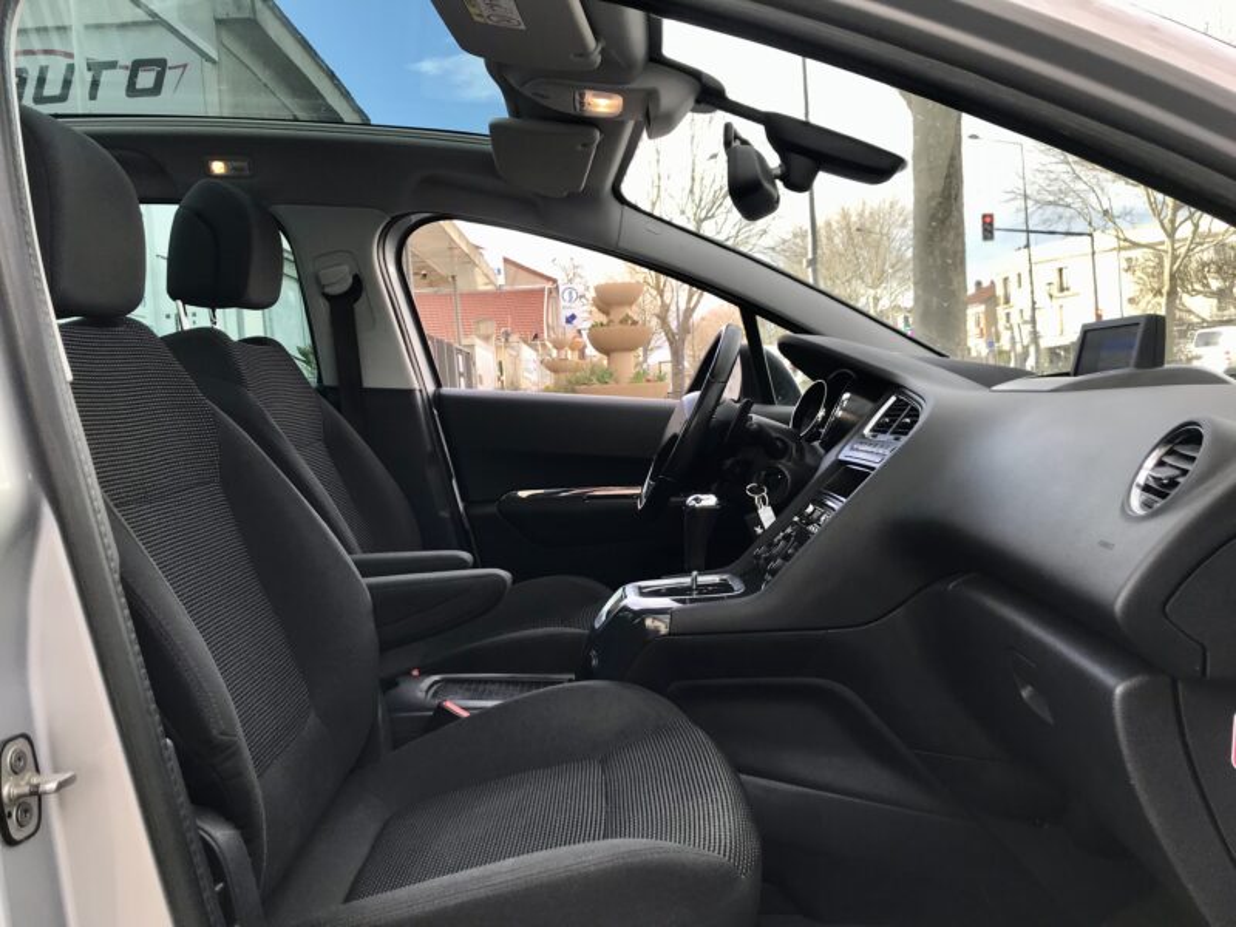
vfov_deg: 49.7
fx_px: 1000
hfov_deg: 63.4
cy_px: 464
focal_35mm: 28
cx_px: 618
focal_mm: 3.99
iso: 20
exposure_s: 1/245
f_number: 1.8
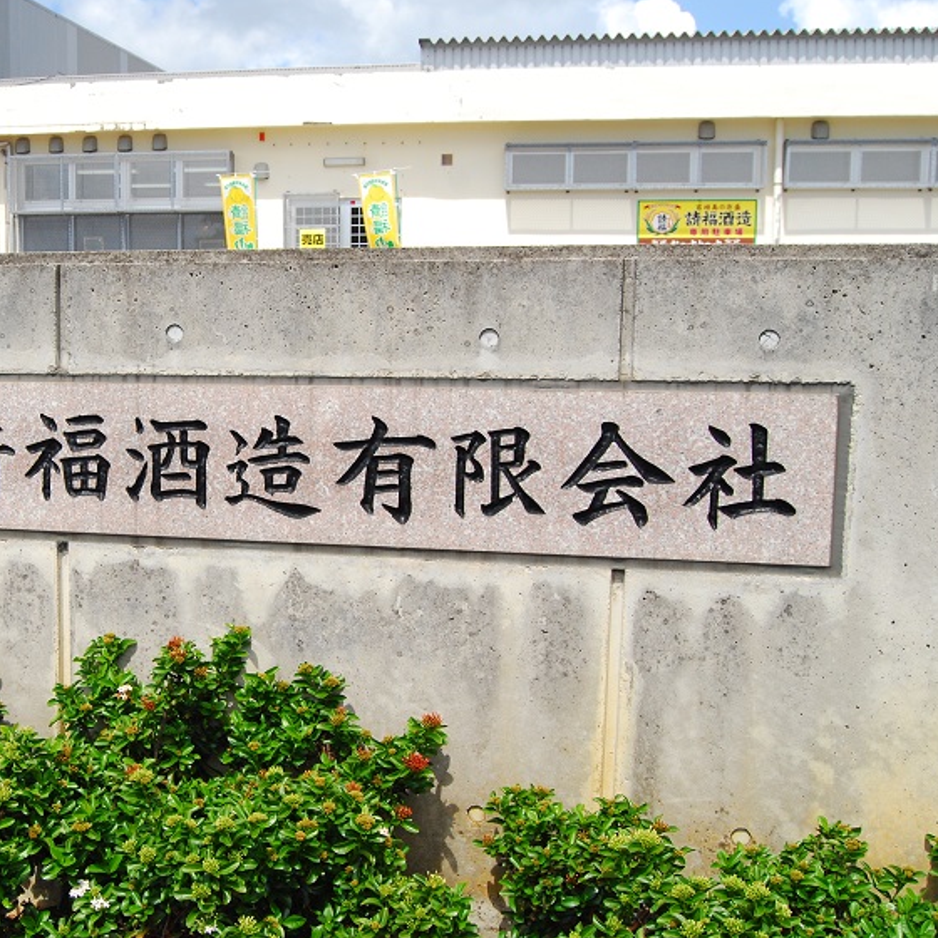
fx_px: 1257
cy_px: 464
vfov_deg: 40.9
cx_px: 211
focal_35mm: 41
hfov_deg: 39.6
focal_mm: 20
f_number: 8
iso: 400
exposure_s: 1/800
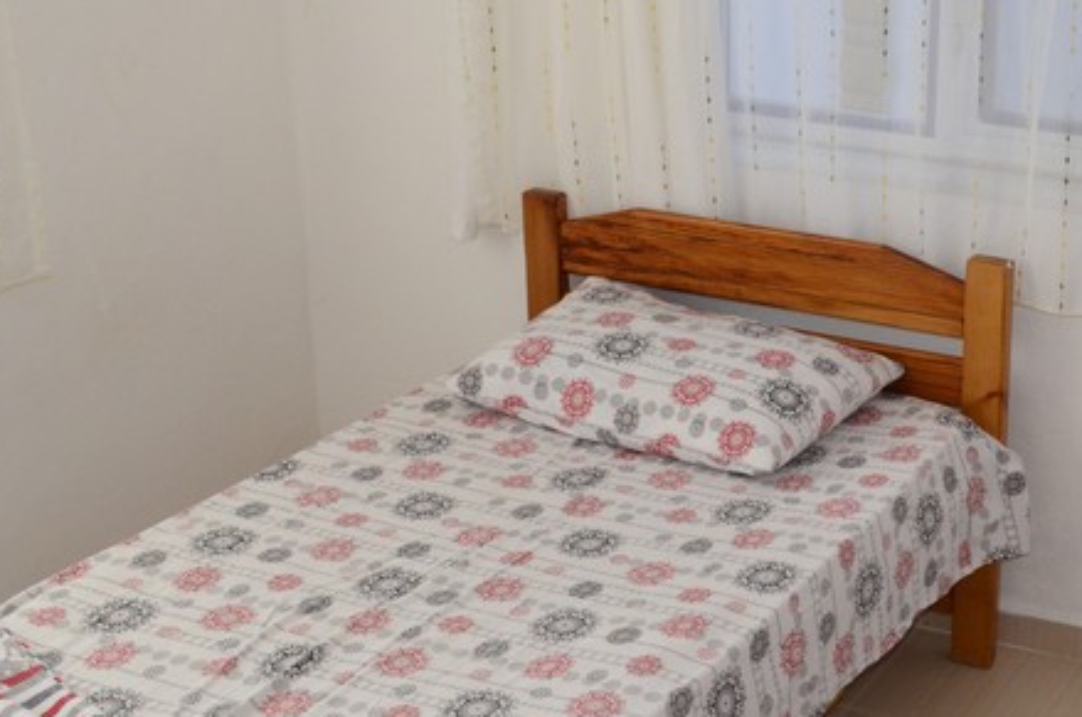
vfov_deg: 21.5
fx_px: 1890
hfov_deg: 30.8
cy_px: 419
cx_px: 932
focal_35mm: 63
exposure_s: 1/180
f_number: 9.5
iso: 1000
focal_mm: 18
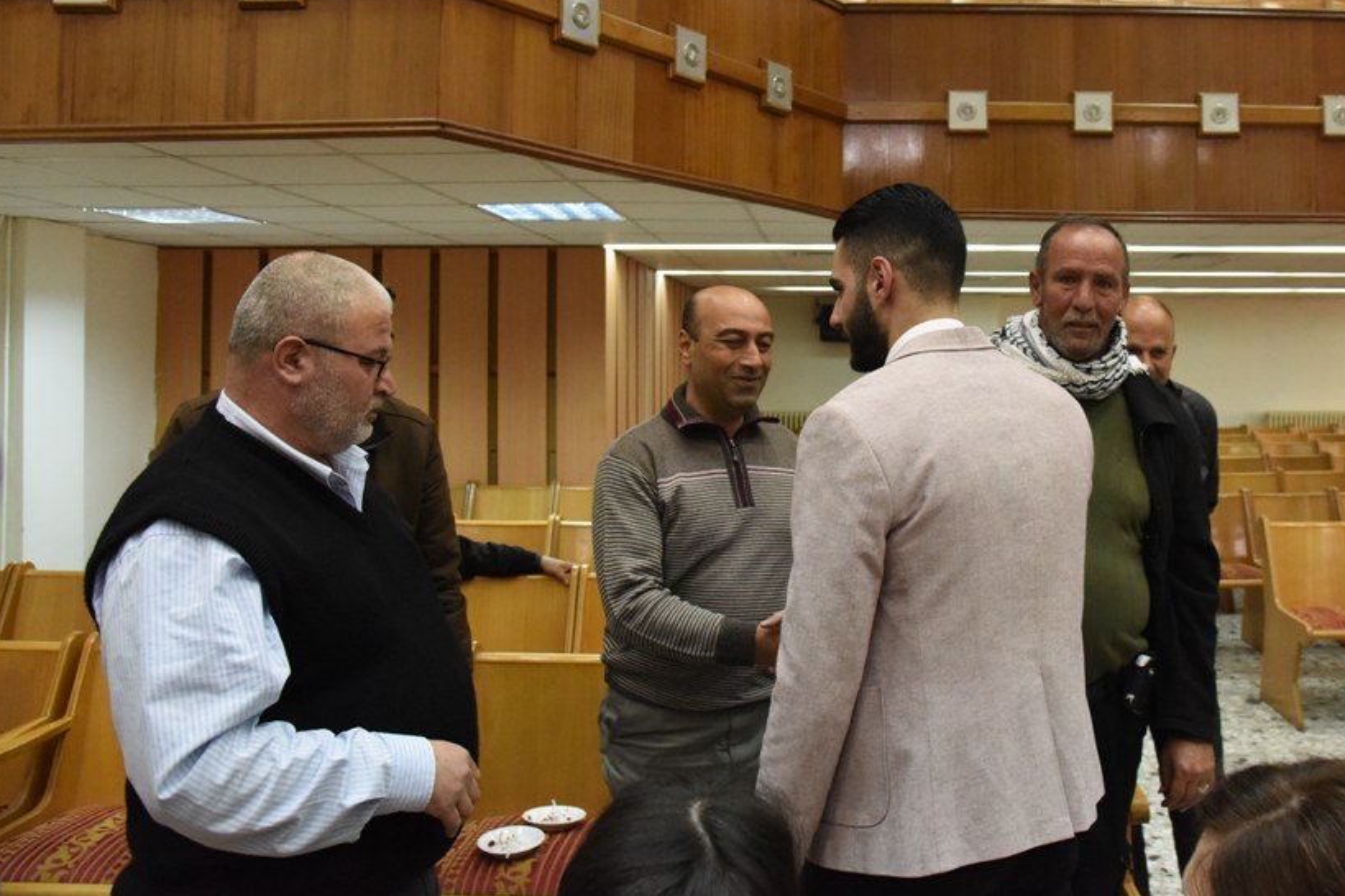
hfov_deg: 61.2
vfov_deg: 43.3
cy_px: 342
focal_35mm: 30
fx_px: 1121
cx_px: 834
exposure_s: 1/200
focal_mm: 24
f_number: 7.1
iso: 6400
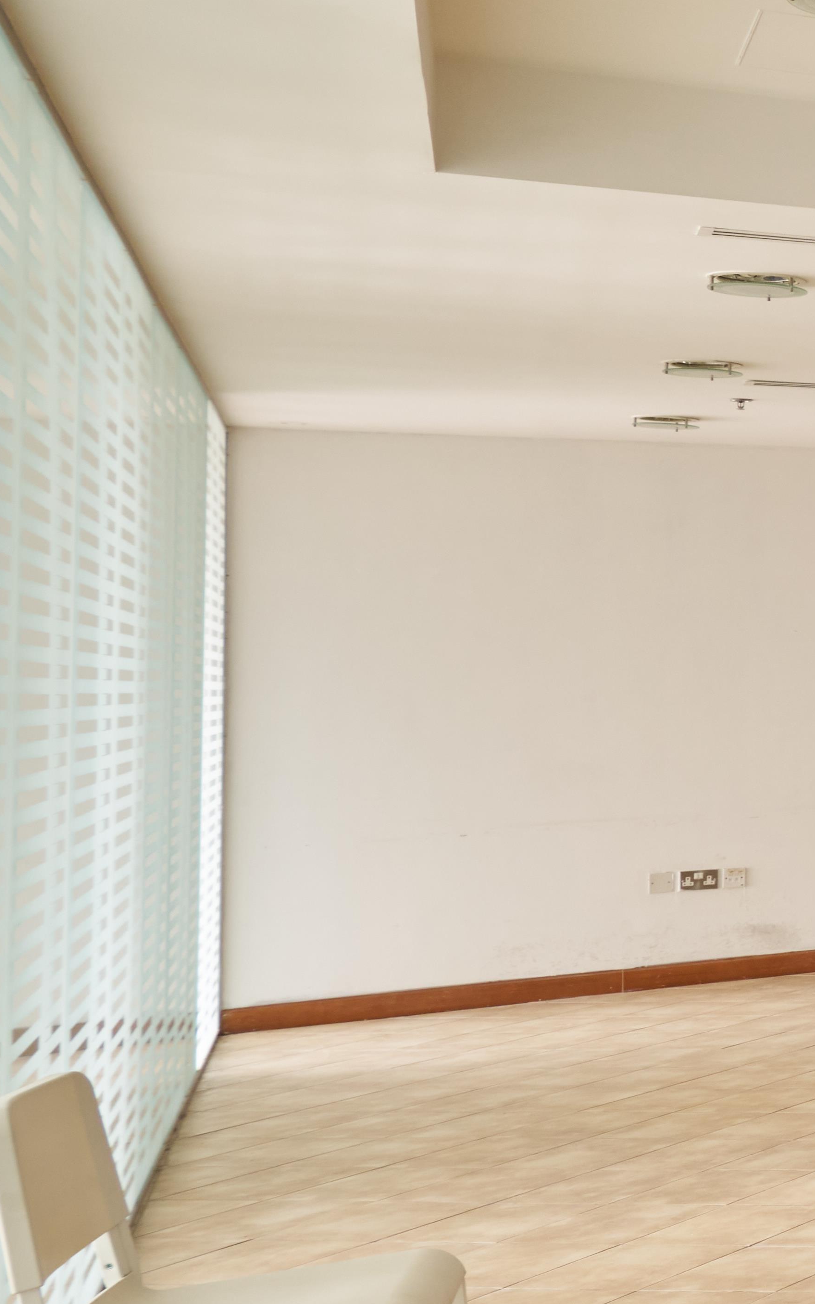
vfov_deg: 36.8
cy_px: 538
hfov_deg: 14.3
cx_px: 2011
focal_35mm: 55
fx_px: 1955
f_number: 5.6
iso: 640
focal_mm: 16
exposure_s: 1/13
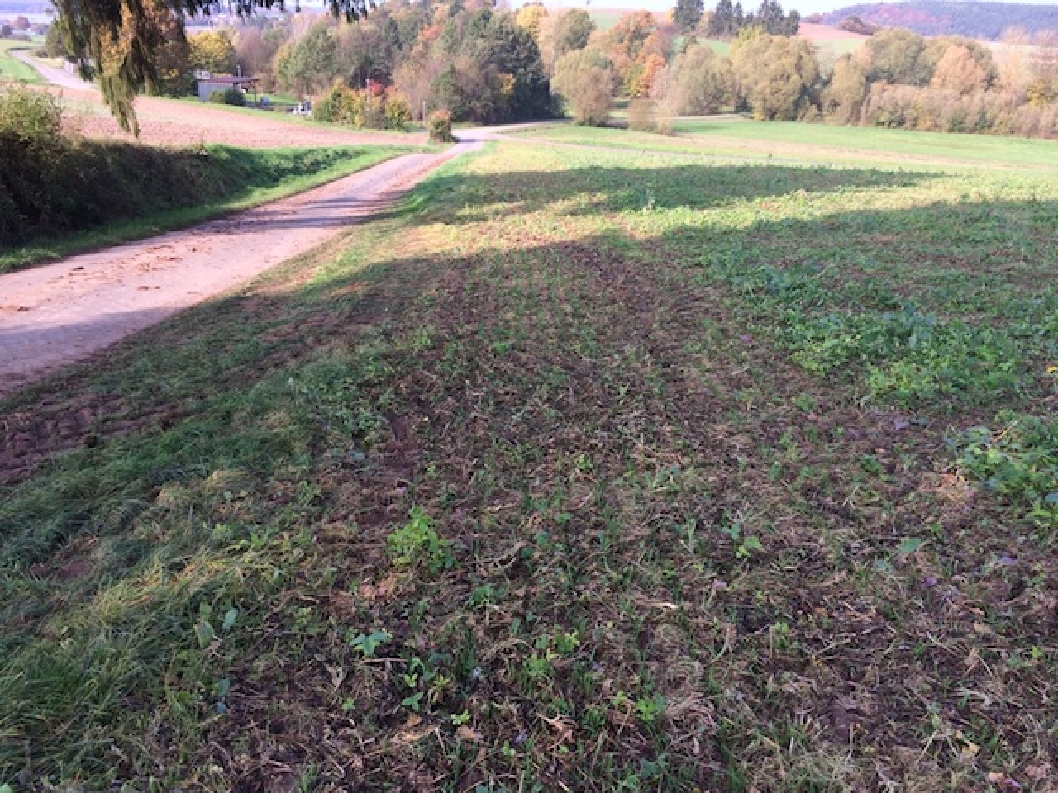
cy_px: 396
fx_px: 886
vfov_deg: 48.2
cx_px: 529
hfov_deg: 61.7
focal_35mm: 29
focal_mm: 4.15
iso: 32
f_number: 2.2
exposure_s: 1/483
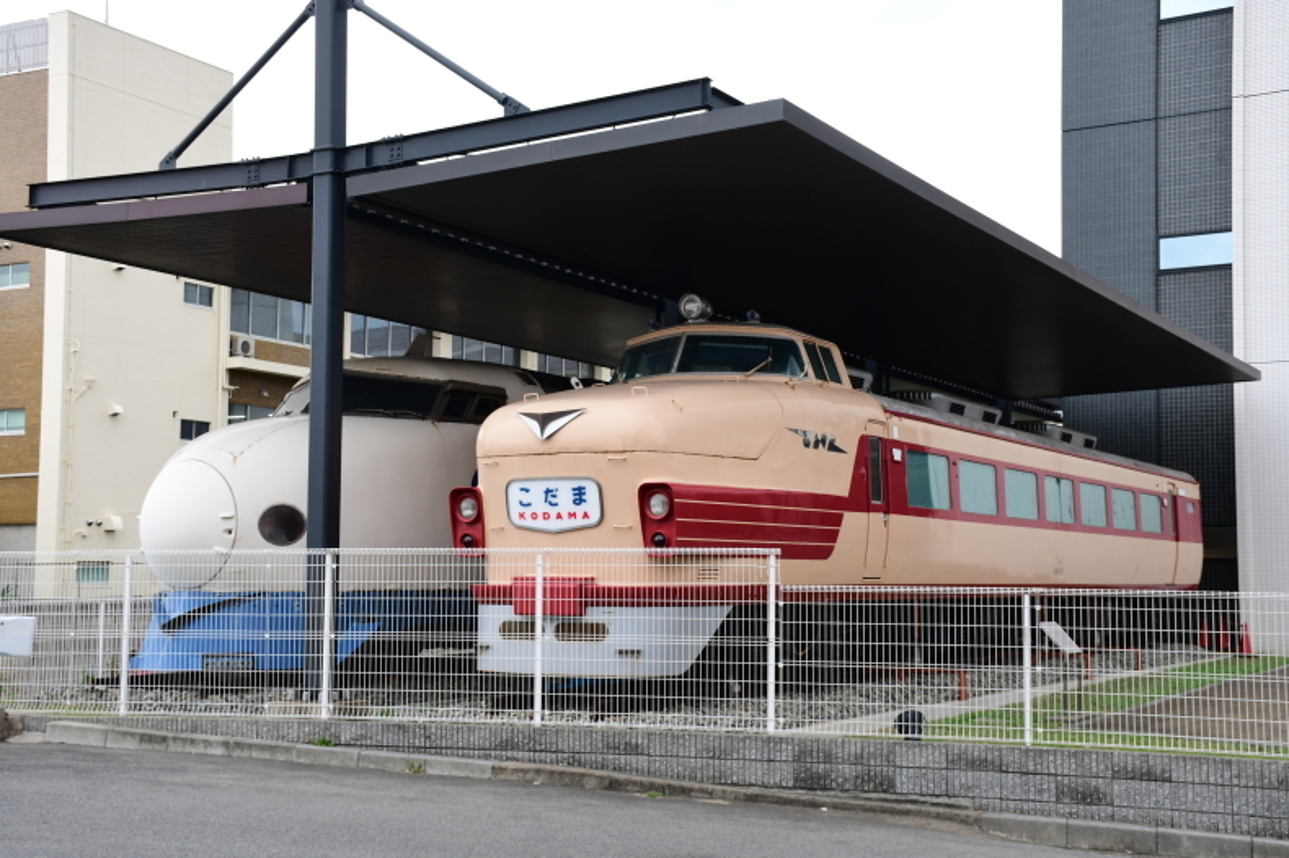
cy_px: 429
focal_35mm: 48
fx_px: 1718
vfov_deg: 28.1
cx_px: 644
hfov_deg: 41.1
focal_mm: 32
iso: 320
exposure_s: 1/80
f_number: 8
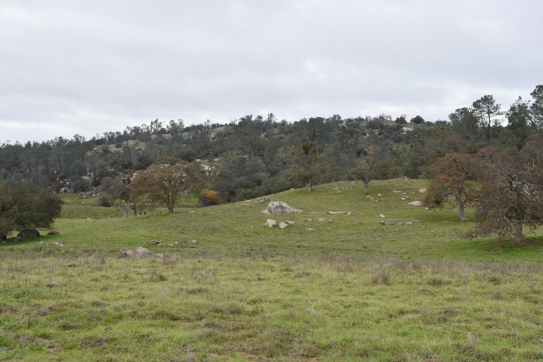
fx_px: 792
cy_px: 181
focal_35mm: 52
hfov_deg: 37.9
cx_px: 272
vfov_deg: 25.8
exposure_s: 1/250
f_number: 5.6
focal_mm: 35
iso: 100
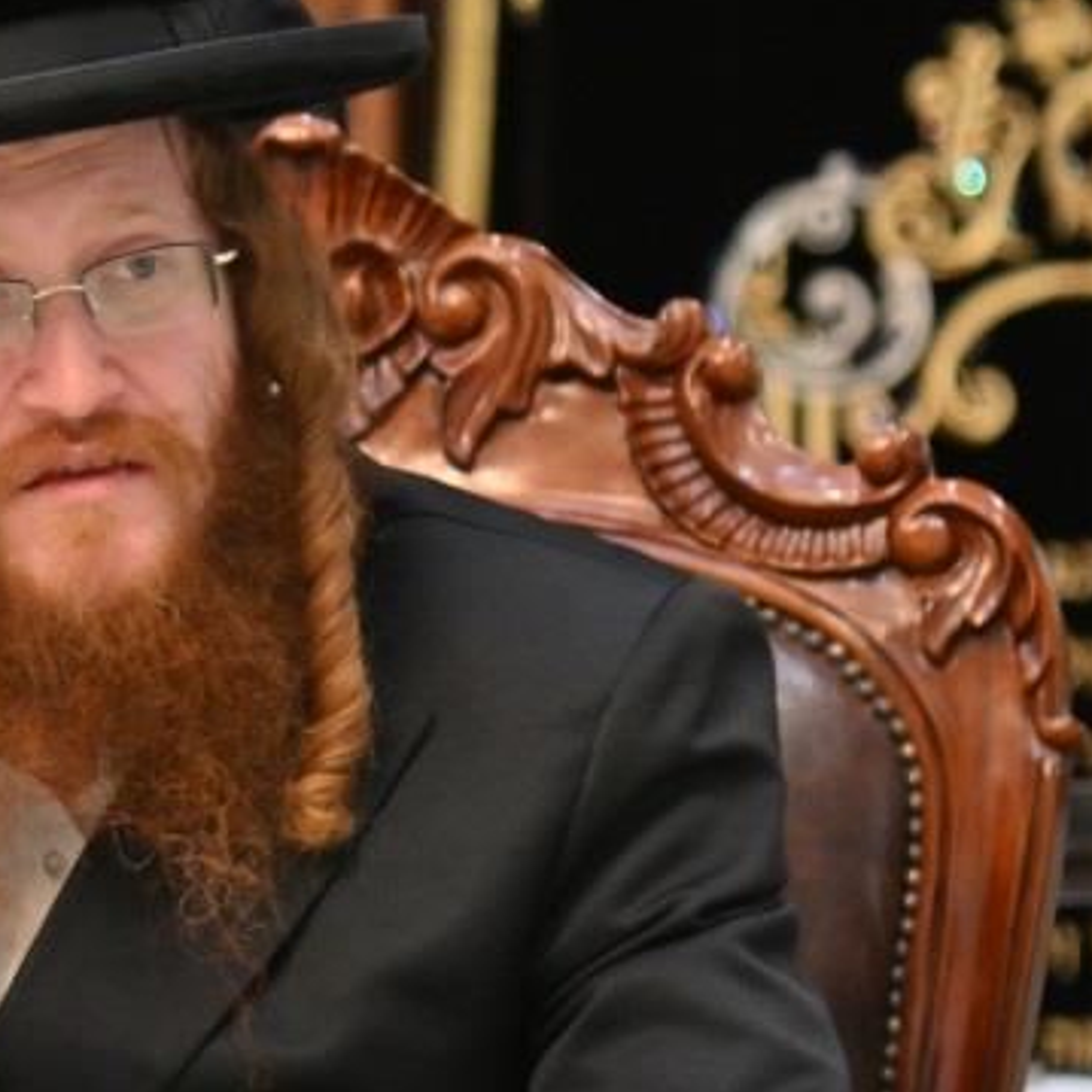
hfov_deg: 4.0
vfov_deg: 4.0
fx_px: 15561
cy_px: 481
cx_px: 106
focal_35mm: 436
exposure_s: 1/200
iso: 640
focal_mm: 120
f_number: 4
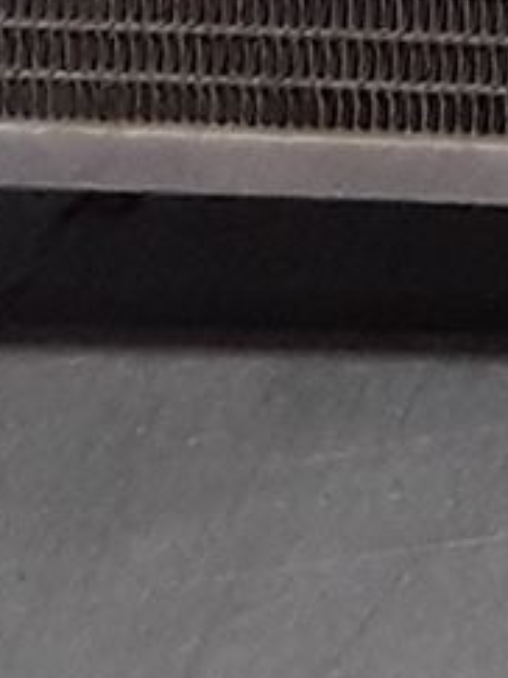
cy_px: -1094
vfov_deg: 7.7
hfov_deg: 5.7
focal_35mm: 236
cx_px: 1767
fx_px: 4622
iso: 100
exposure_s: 1/143
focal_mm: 2.91
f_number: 1.9
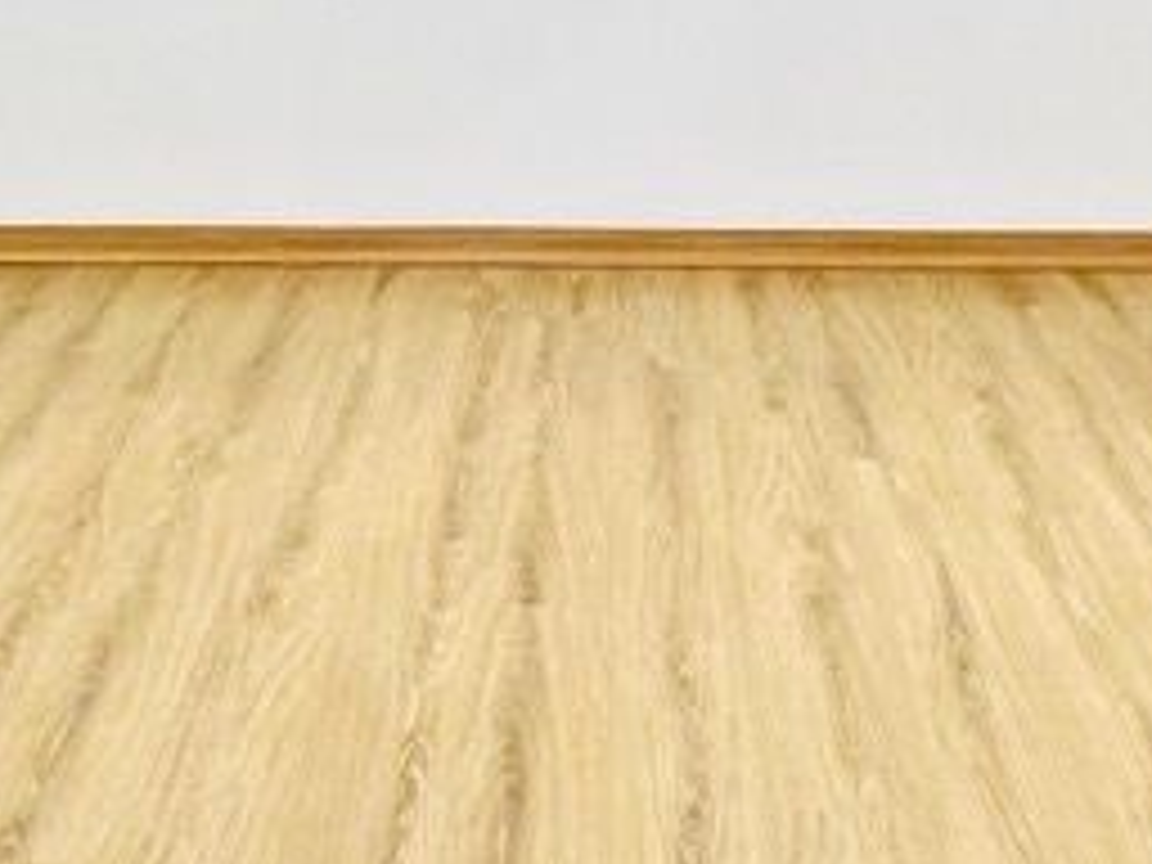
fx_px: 1731
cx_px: 572
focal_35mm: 52
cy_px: -122
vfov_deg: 25.6
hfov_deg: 36.8
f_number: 1.8
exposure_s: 1/100
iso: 64
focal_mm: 1.57
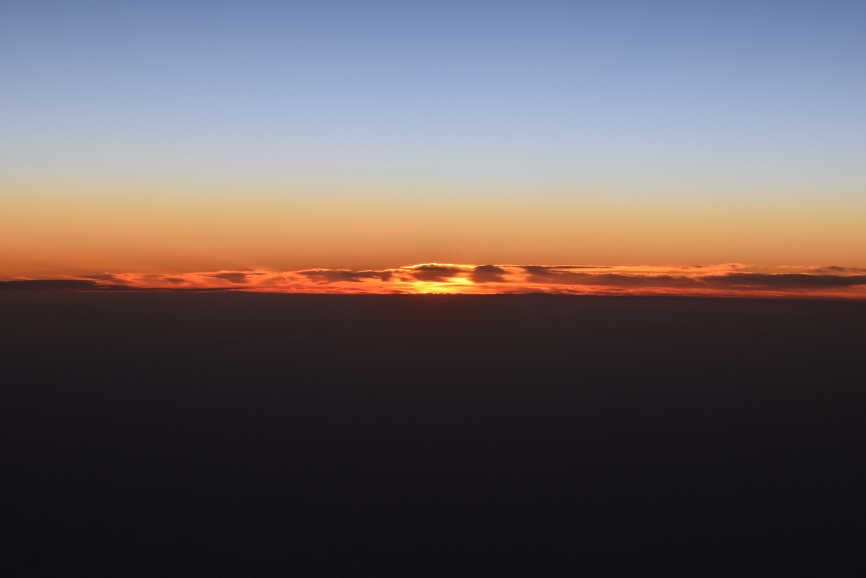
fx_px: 2526
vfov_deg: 13.0
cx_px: 433
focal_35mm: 105
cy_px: 289
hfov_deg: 19.5
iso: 400
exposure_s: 1/45
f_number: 22
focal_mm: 70
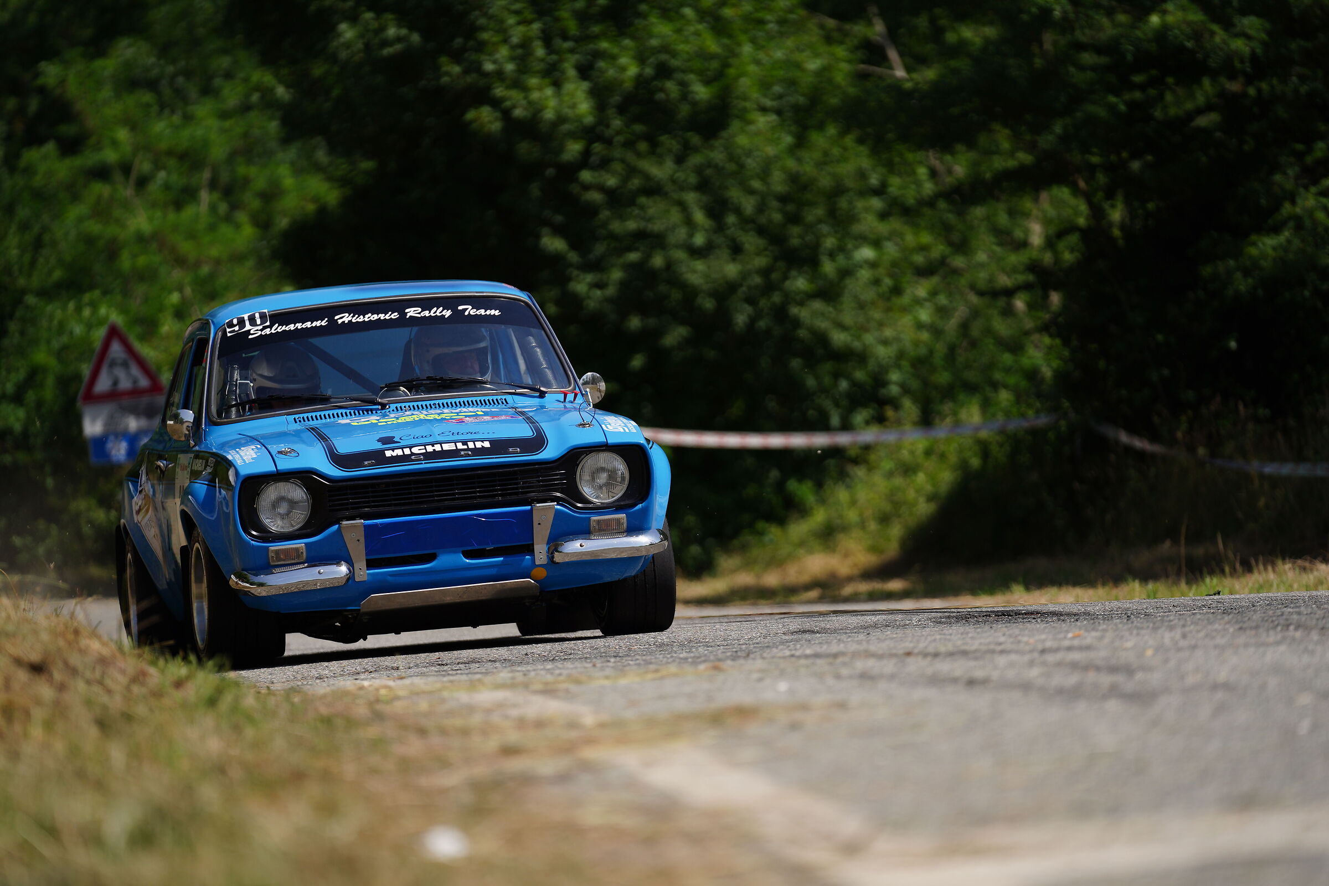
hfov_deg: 10.3
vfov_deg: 6.9
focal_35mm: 200
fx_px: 7383
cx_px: 664
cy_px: 443
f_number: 2.8
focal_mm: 200
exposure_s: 1/2500
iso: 100
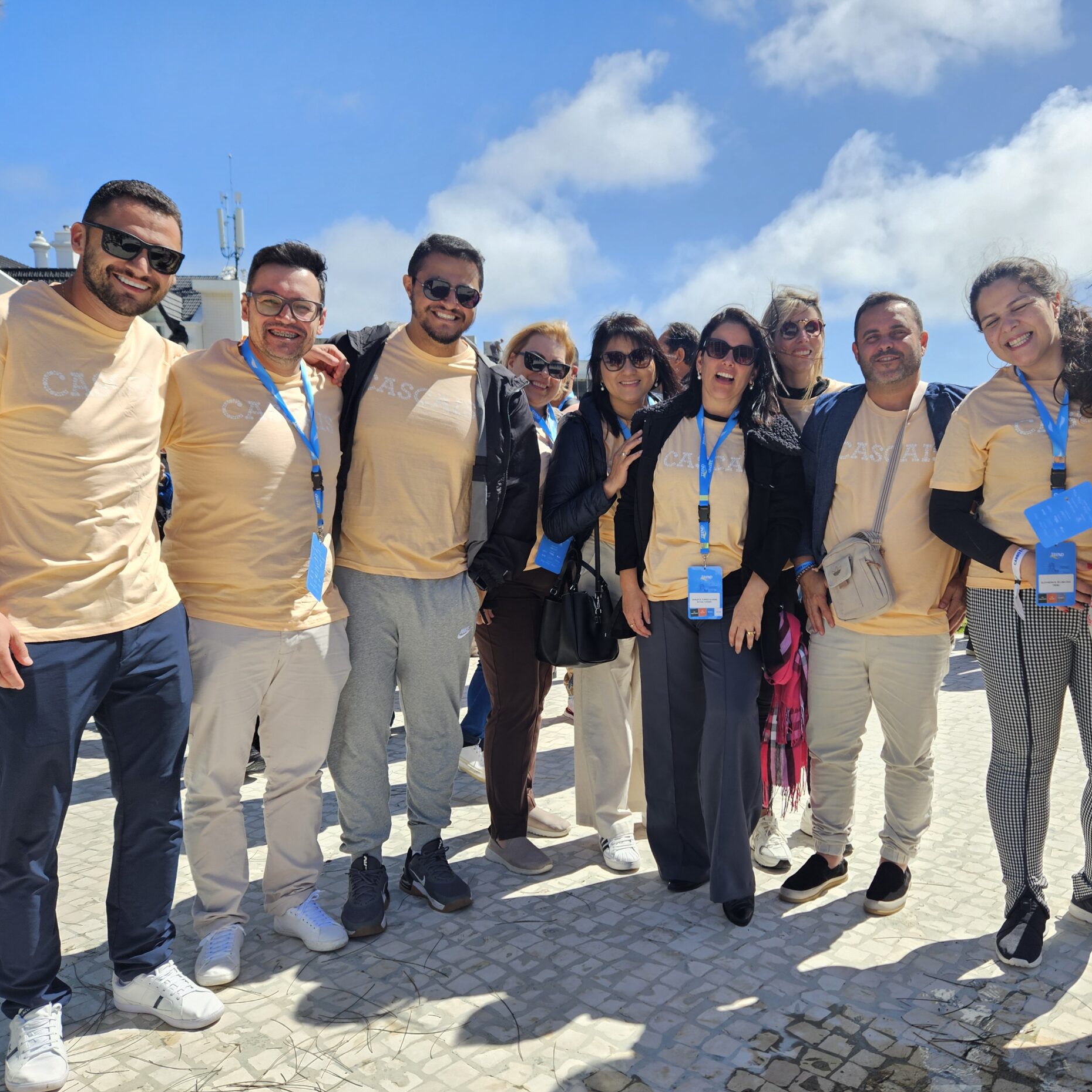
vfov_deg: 57.3
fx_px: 999
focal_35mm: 28
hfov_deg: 57.0
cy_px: 563
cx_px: 639
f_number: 1.8
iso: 25
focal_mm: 5.4
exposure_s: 1/1365
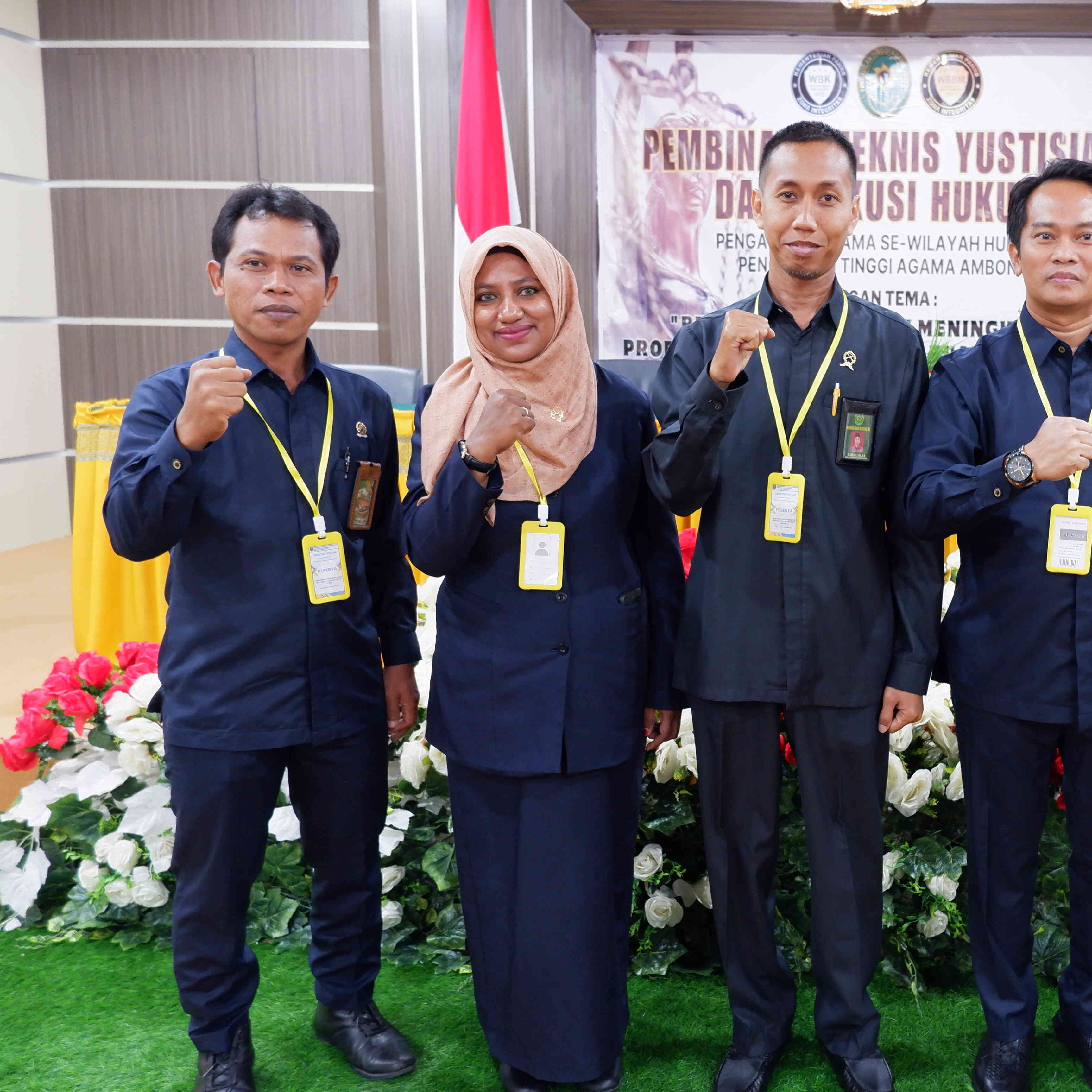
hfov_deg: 46.5
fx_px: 1213
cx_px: 836
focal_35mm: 34
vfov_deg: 48.4
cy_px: 511
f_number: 3.5
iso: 1000
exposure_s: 1/25
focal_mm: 15
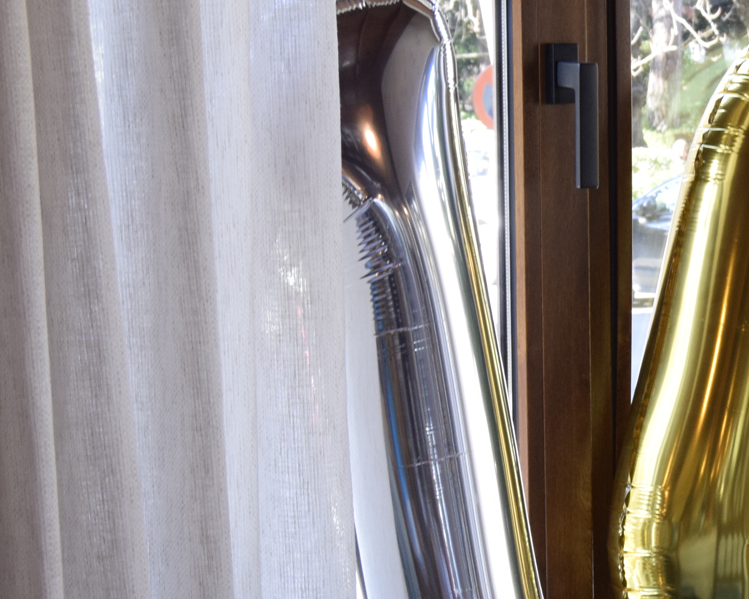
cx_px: 974
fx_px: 2682
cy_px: 298
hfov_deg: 15.2
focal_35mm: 121
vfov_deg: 12.7
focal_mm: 30
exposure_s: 1/60
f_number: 6.3
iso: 800
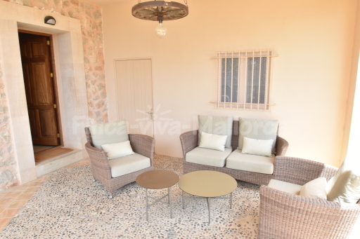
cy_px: 120
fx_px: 225
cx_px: 180
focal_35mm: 22
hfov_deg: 77.3
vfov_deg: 56.1
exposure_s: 1/13
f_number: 10
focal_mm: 15
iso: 100
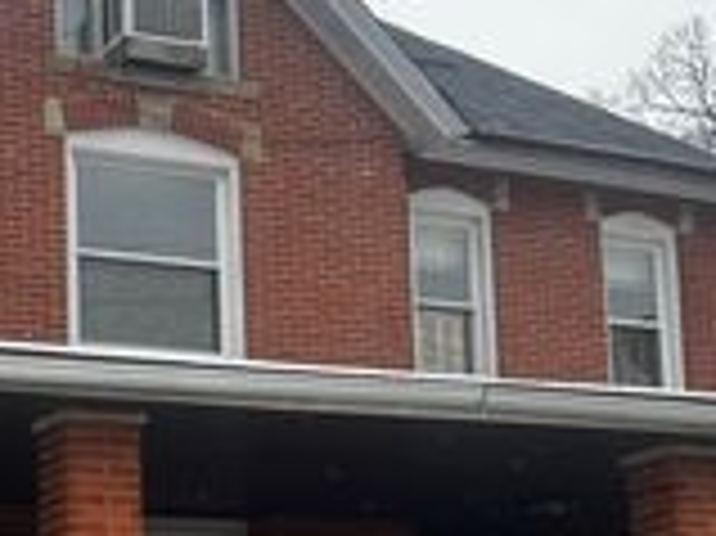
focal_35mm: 82
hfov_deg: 22.9
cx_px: 5
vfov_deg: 17.5
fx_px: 1695
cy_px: 552
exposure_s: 1/718
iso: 50
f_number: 1.5
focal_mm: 5.7
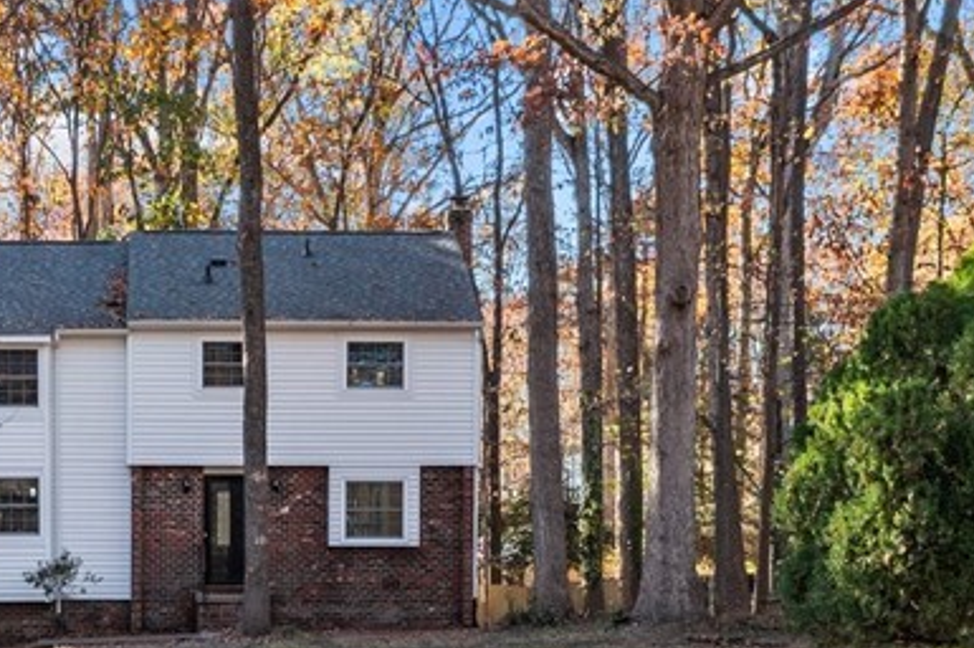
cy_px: 616
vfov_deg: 16.9
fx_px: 2136
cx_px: 243
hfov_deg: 25.4
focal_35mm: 79
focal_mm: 10.26
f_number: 2.8
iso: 120
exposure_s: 1/30
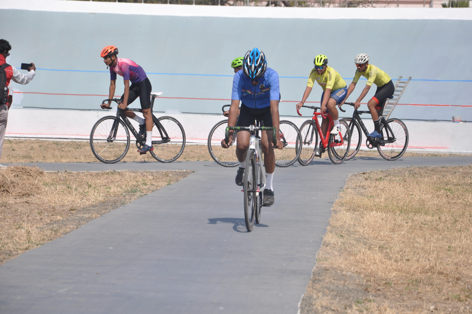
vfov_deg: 8.1
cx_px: 246
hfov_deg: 12.1
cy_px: 158
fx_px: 2220
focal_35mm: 170
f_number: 7.1
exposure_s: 1/800
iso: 200
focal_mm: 105
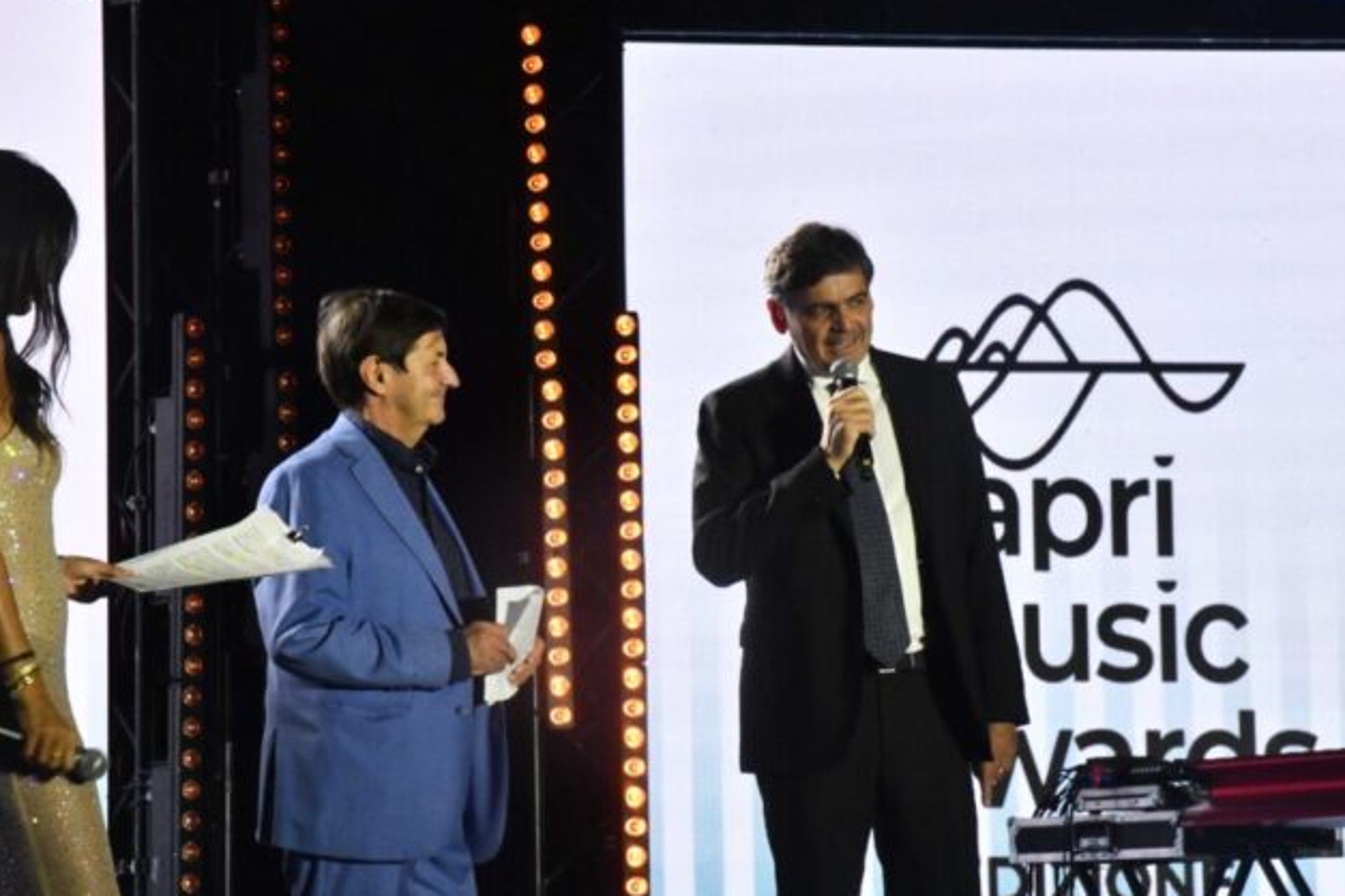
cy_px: 523
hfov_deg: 13.0
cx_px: 601
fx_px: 5903
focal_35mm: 158
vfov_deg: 8.7
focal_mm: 110
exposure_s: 1/100
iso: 8000
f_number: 22
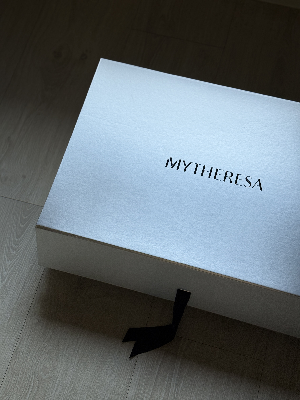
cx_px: 150
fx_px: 555
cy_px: 200
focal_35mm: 48
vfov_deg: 39.7
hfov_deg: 30.3
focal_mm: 6.76
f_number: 1.78
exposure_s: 1/66
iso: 100
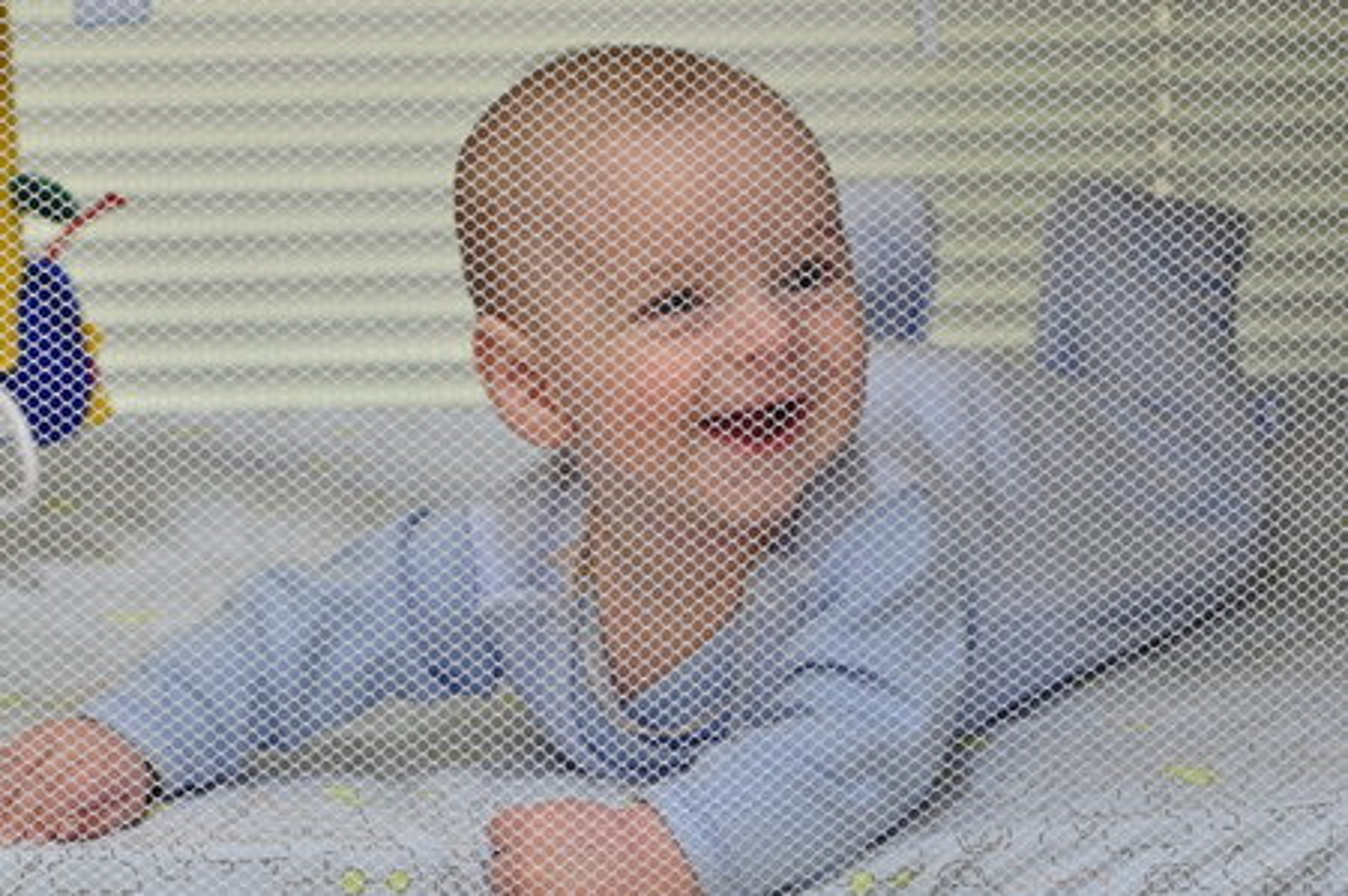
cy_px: 448
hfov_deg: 13.1
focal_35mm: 158
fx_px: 5891
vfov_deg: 8.7
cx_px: 674
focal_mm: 105
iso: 800
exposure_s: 1/15
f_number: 6.3
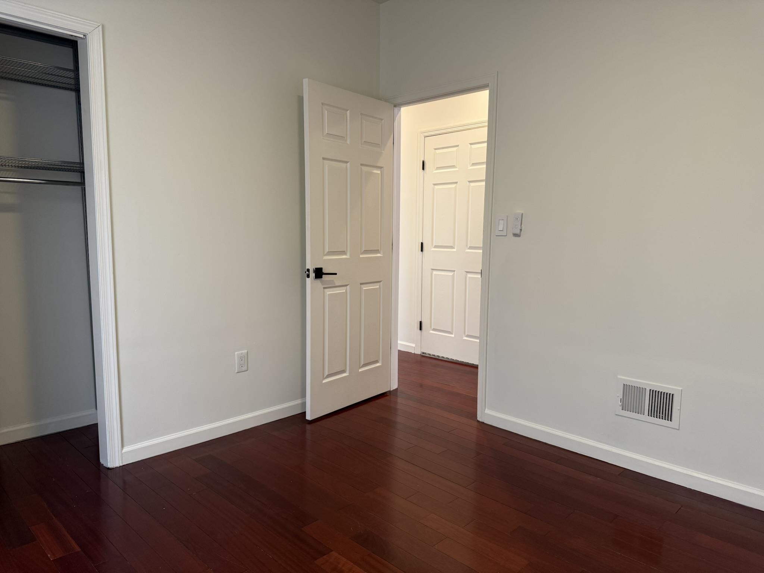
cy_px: 286
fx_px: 530
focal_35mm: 24
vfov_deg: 56.8
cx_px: 382
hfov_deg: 71.6
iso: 160
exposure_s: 1/60
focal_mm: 6.76
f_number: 1.78
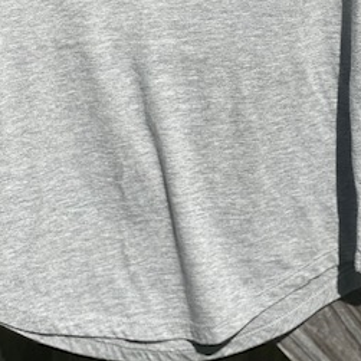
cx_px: 158
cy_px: -70
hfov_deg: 14.9
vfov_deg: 14.4
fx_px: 1380
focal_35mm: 117
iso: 25
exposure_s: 1/2519
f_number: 2
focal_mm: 6
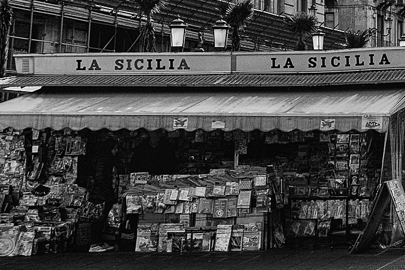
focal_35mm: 113
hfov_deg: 16.0
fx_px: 1271
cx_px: 675
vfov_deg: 11.8
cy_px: -83
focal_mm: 21.4
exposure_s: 1/180
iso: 200
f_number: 13
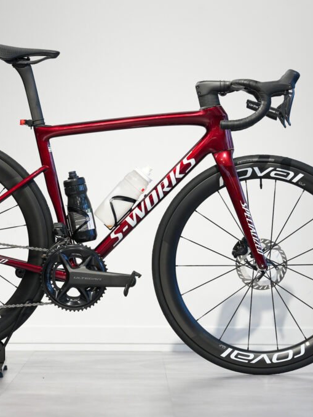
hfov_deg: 7.6
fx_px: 2362
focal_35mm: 196
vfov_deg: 10.1
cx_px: 114
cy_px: 209
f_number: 4
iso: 2000
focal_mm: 135
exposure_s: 1/640
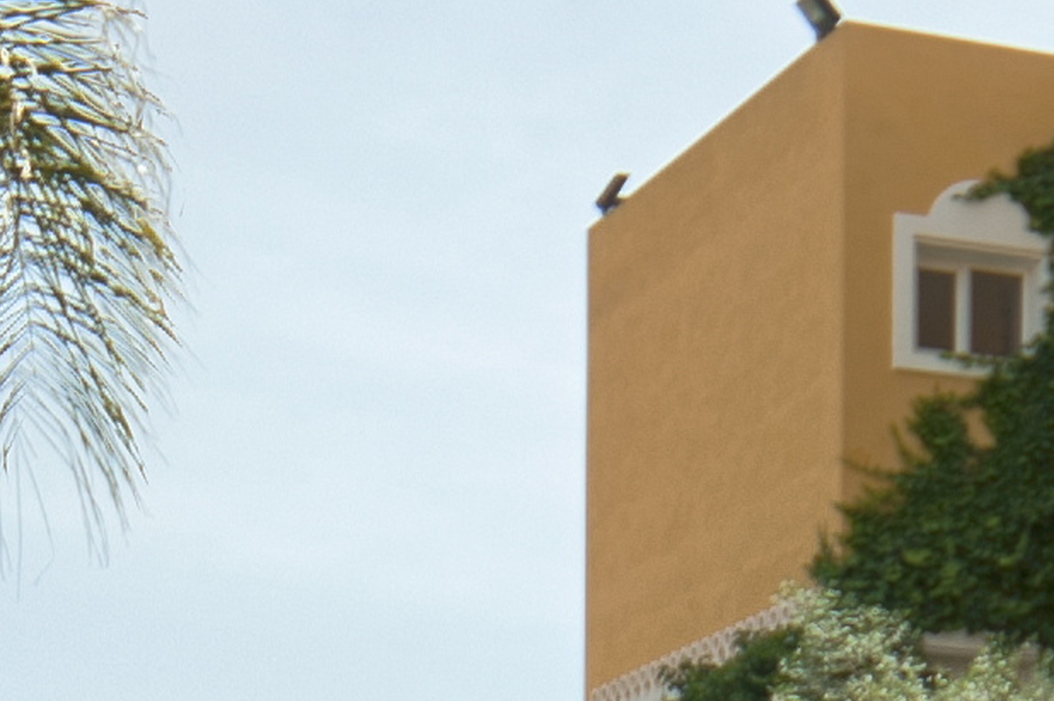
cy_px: 1312
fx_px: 3423
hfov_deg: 17.5
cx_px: 451
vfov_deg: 10.9
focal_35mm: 117
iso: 200
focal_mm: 17
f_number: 8
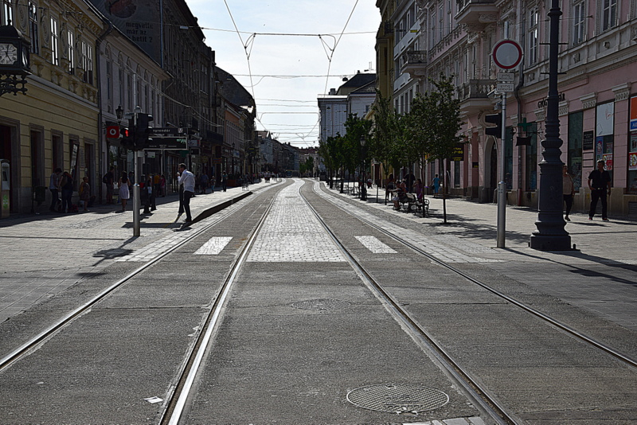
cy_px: 212
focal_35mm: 45
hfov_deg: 43.6
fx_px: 796
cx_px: 318
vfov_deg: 29.9
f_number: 11
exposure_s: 1/640
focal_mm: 30
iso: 200
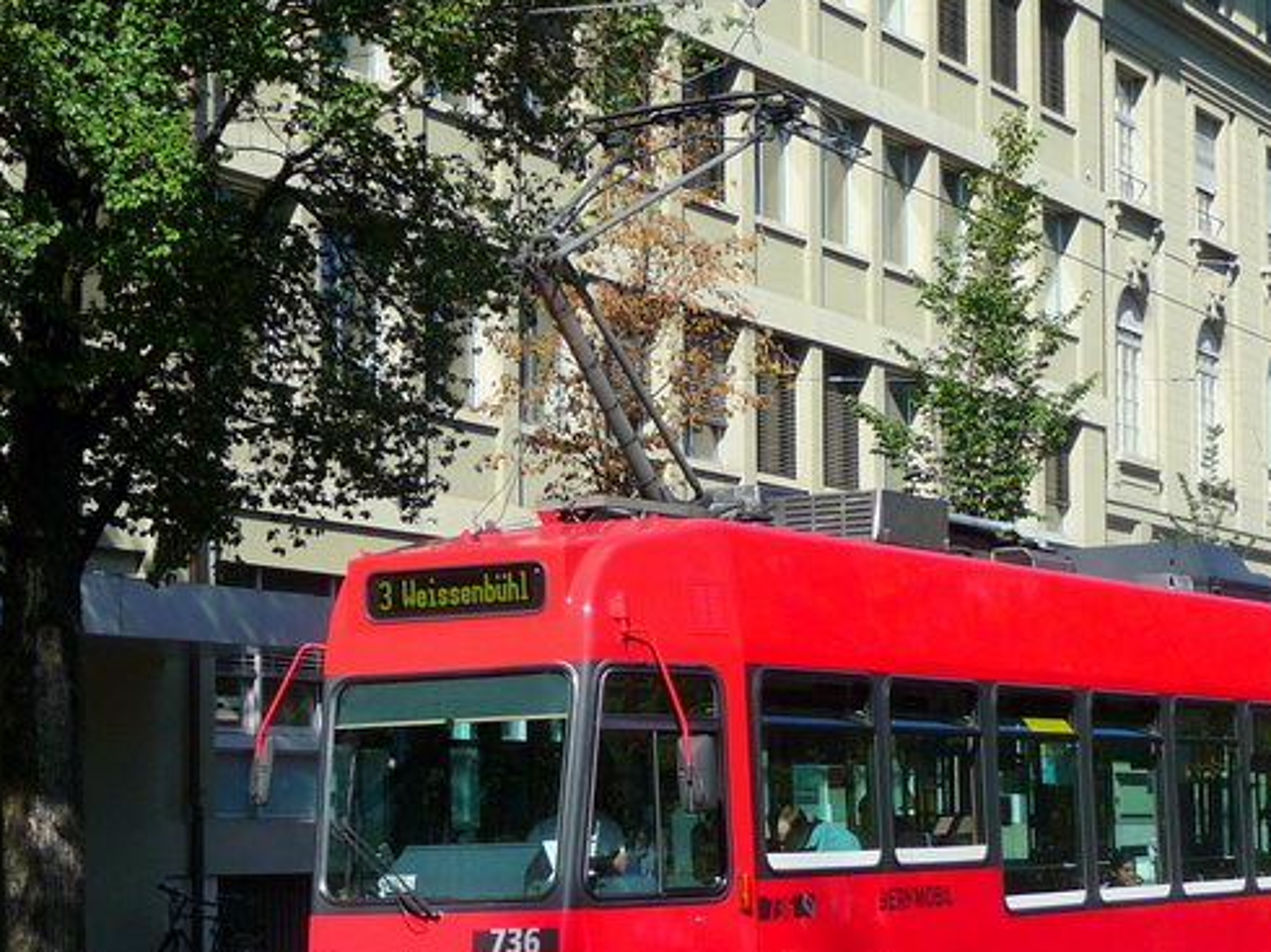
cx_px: 822
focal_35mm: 98
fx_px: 3597
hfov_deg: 20.0
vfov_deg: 15.0
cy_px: 739
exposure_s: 1/640
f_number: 4.2
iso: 100
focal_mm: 8
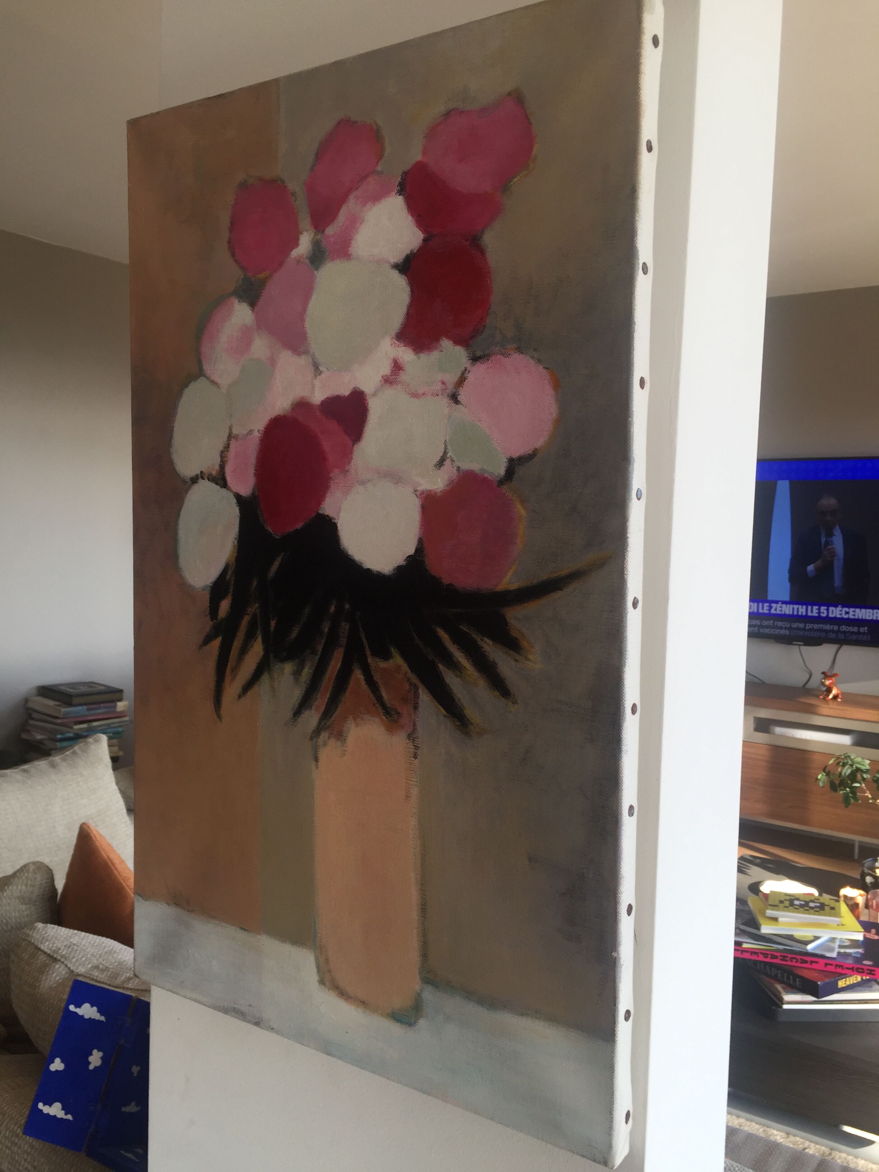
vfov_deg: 61.7
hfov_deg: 48.2
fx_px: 982
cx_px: 440
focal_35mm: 29
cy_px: 586
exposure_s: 1/100
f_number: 2.2
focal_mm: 4.15
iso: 32
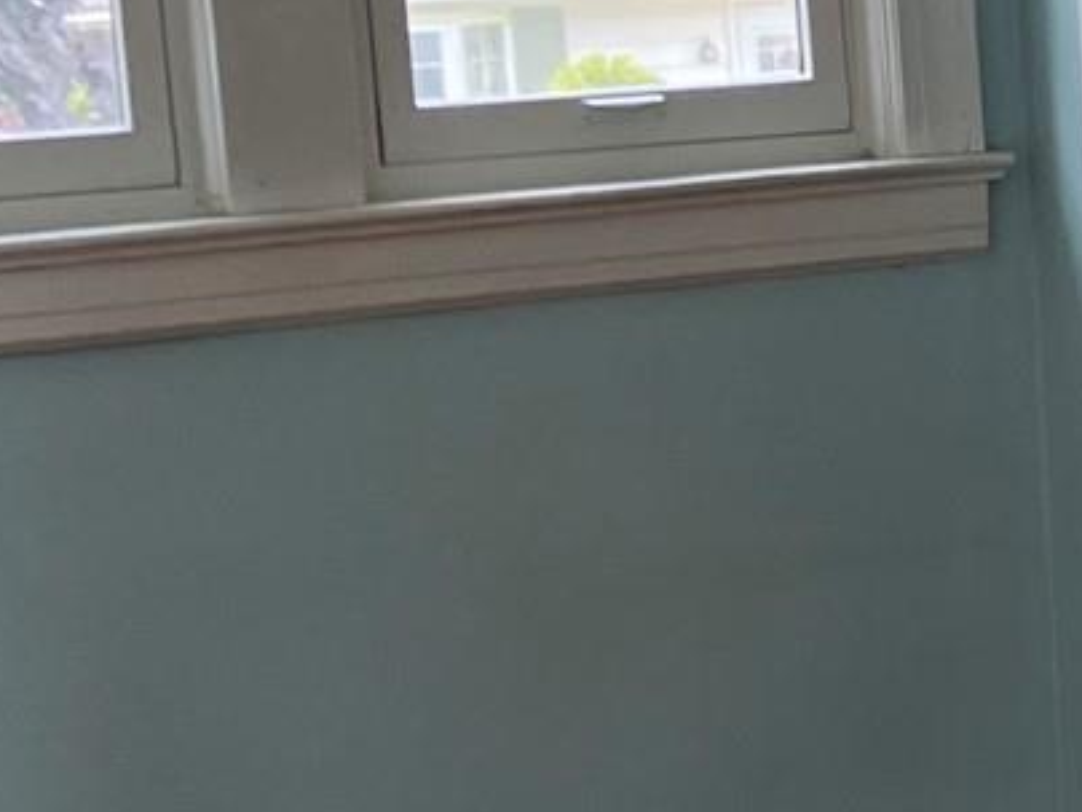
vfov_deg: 10.4
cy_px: 512
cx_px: 1910
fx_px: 4439
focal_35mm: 142
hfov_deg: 12.7
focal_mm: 3.99
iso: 64
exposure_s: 1/120
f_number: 1.8
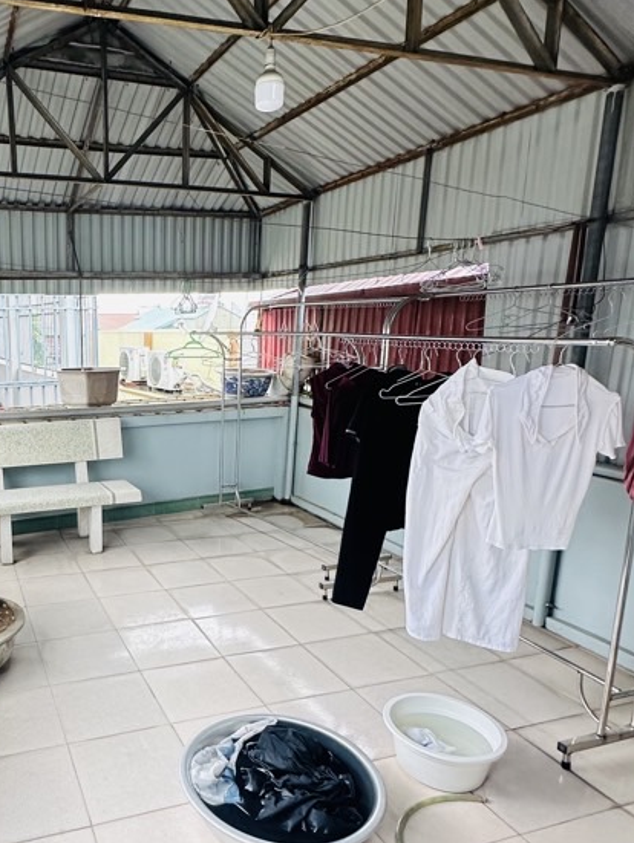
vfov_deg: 67.1
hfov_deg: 50.0
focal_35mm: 26
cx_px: 127
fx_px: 634
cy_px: 465
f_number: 2.2
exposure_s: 1/99
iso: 200
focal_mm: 2.22
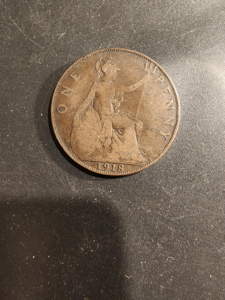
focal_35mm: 23
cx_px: 112
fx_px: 199
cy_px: 150
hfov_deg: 58.9
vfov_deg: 73.9
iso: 320
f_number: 2
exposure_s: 1/50
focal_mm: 2.32
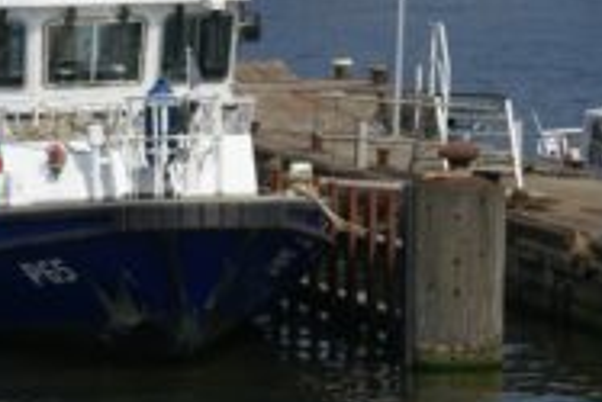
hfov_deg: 6.1
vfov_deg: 4.1
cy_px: -48
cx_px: 155
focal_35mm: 337
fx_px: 5640
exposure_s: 1/200
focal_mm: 70
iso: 100
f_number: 13
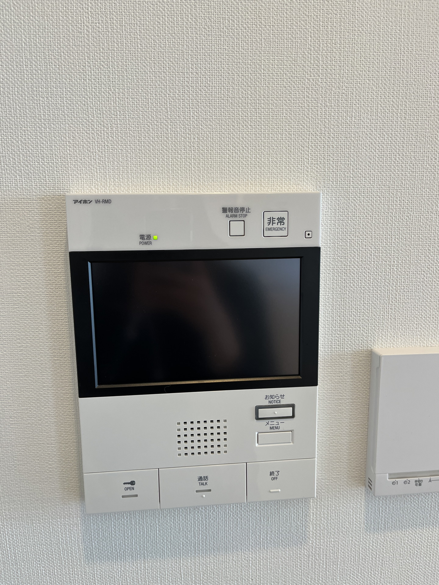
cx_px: 220
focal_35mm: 26
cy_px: 292
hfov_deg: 53.1
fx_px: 440
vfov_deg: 67.3
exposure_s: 1/121
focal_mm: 5.1
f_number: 1.6
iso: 100
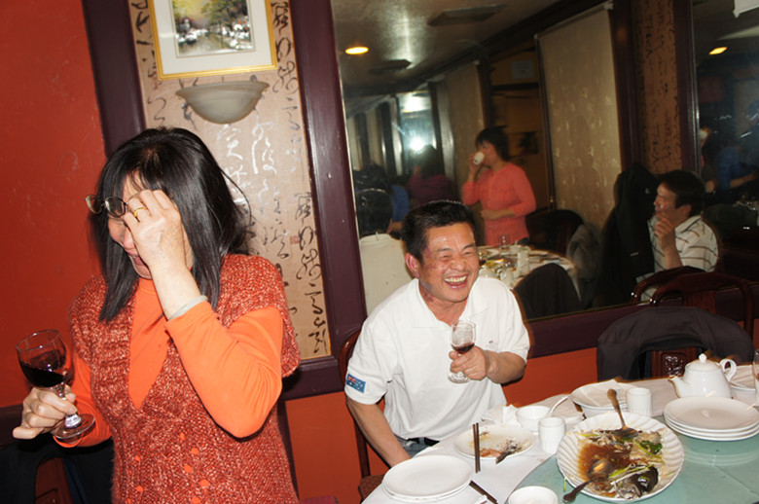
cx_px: 380
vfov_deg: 43.5
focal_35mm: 30
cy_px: 252
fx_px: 632
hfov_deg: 62.0
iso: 200
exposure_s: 1/60
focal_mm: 20
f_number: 4
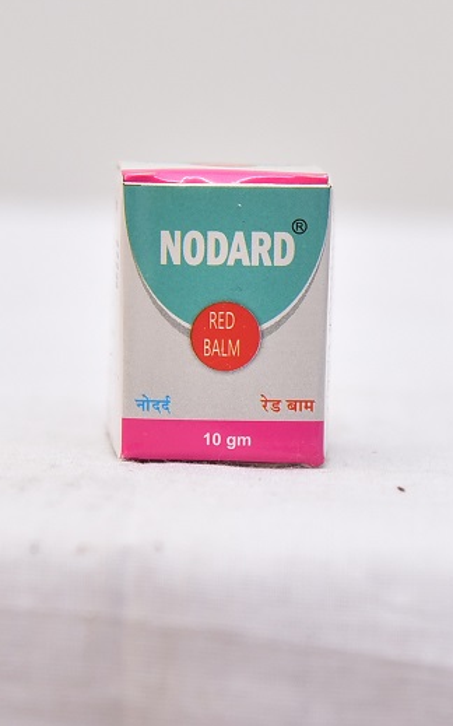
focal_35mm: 95
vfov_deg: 21.9
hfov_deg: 13.8
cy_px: 361
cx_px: 222
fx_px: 1878
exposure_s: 1/125
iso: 1600
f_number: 4.5
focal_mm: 92
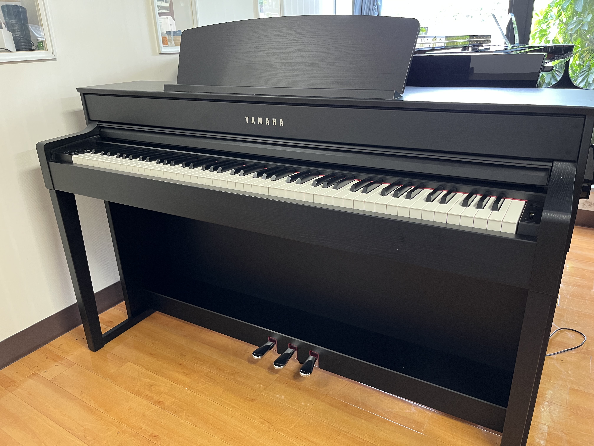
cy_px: 223
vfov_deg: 53.1
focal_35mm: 26
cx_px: 297
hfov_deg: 67.3
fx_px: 446
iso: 320
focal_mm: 5.1
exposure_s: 1/50
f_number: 1.6
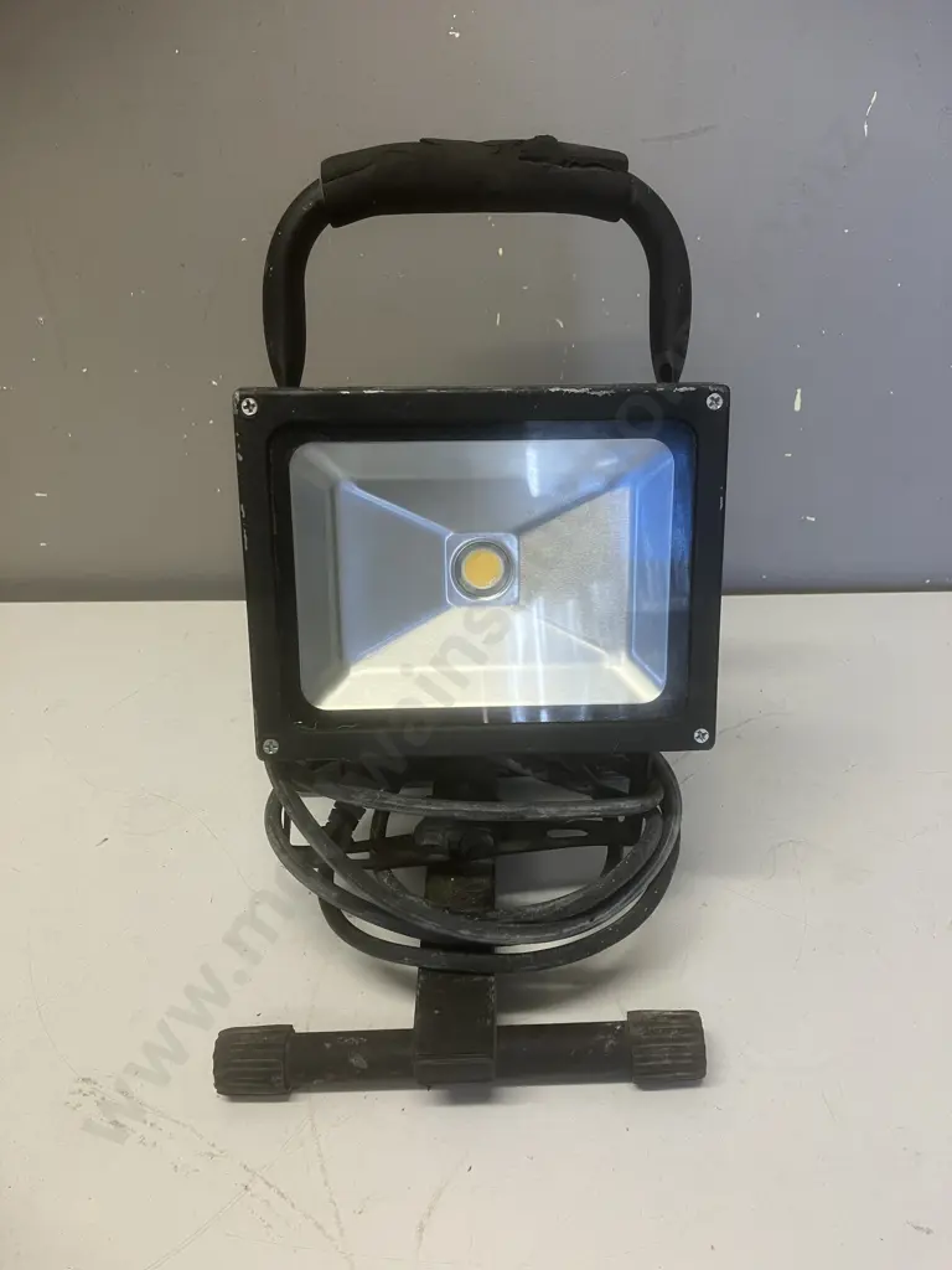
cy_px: 635
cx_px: 476
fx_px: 1027
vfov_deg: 63.4
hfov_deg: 49.7
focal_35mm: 28
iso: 50
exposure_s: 1/50
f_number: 1.8
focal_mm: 3.99
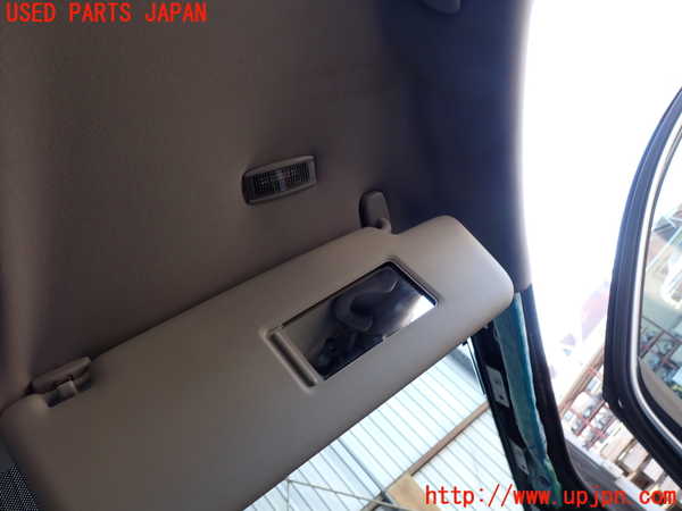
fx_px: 493
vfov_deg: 54.9
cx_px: 341
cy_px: 256
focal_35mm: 25
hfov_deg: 69.4
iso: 100
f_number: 2.8
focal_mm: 4.5
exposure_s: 1/80
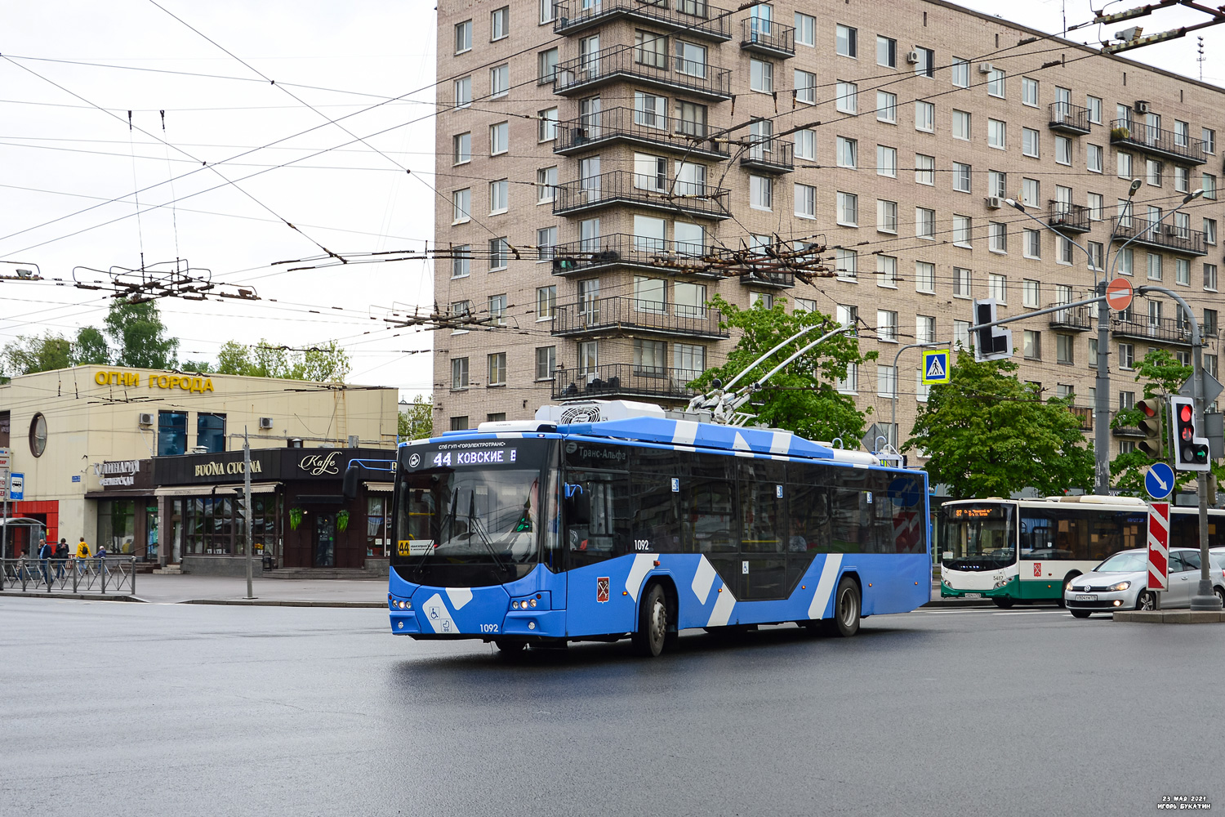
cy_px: 408
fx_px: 1633
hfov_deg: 41.1
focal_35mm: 48
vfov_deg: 28.1
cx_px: 612
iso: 200
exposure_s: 1/250
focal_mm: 32
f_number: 5.6
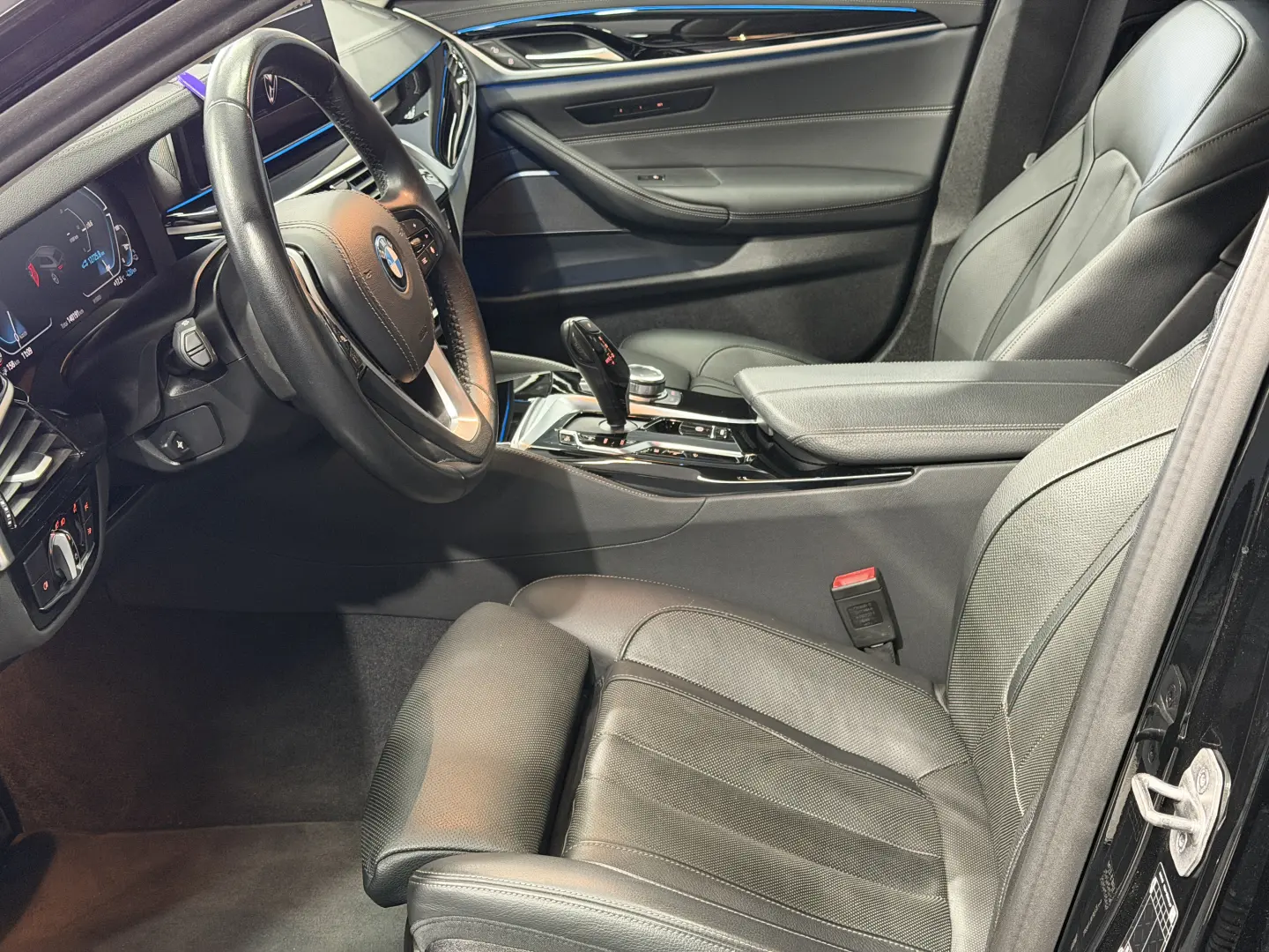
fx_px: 1760
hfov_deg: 39.7
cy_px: 476
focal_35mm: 48
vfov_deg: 30.3
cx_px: 634
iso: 400
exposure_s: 1/25
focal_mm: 6.76
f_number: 1.78
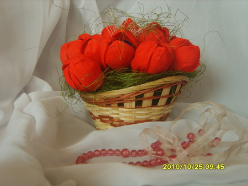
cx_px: 124
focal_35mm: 35
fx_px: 251
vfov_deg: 40.7
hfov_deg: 52.6
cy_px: 93
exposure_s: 1/60
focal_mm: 7.4
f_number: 2.8
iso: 50
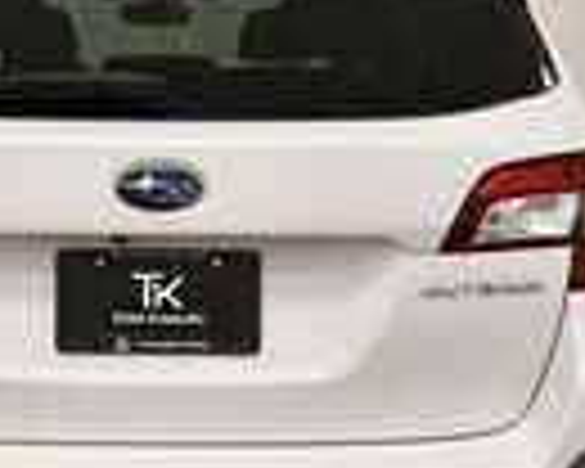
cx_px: 166
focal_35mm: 72
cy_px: 290
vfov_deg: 21.2
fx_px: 1247
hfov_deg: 26.2
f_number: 5.3
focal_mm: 17
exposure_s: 1/250
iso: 720
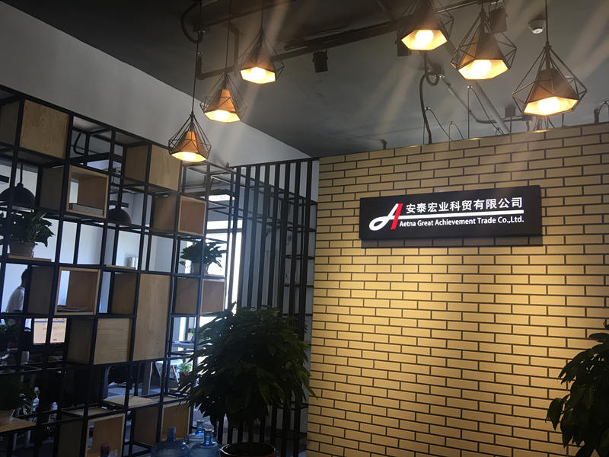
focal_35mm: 29
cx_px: 304
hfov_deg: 61.7
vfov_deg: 48.2
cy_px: 228
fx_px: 510
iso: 40
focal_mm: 4.15
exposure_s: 1/17
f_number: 2.2
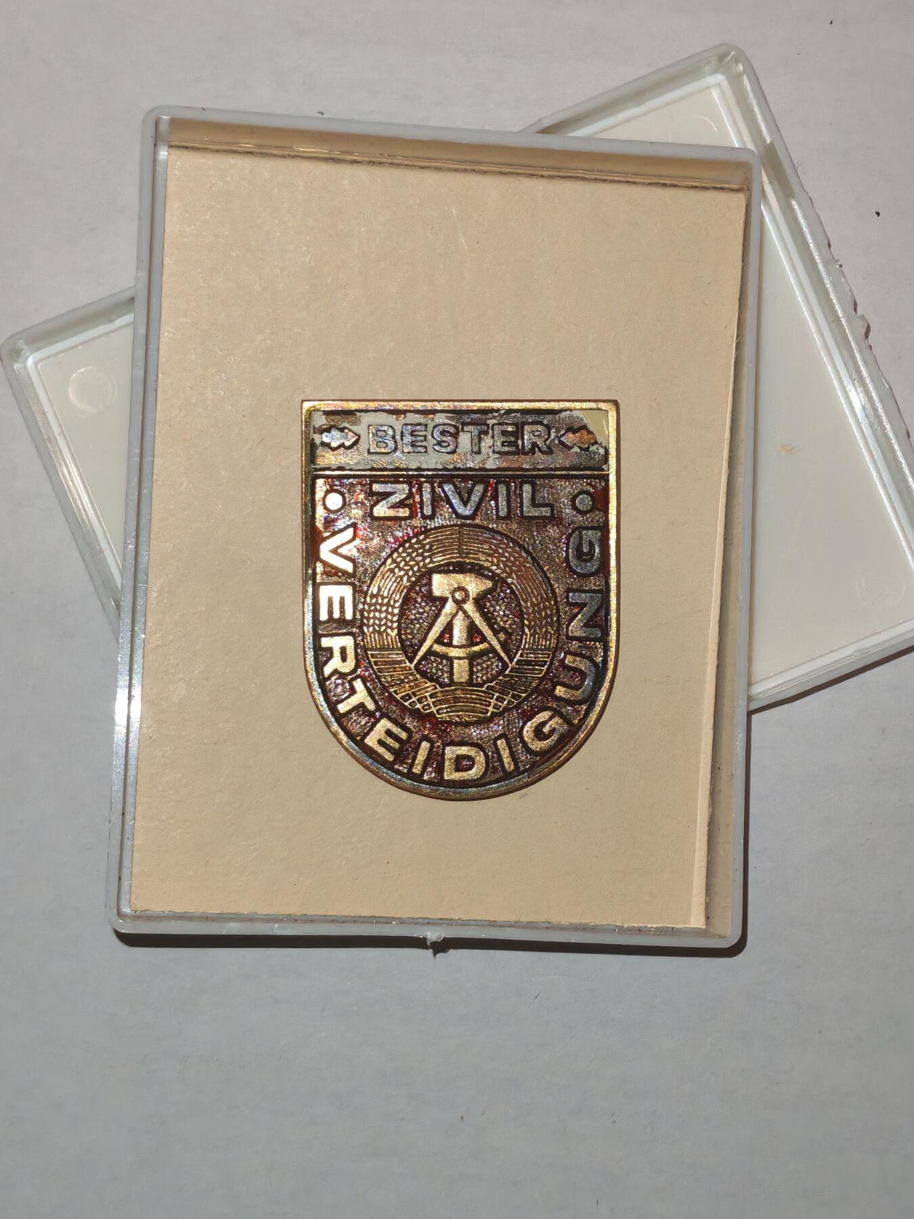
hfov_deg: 21.6
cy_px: 610
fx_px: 2394
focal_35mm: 68
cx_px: 457
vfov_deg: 28.6
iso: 320
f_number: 1.95
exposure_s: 1/100
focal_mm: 5.52
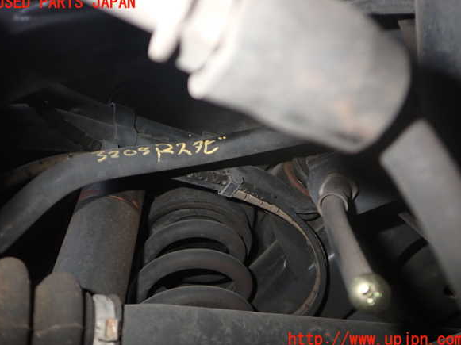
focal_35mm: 31
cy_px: 171
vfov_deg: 45.4
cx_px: 229
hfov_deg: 58.4
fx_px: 413
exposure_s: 1/30
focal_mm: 5.4
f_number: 6.3
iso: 250
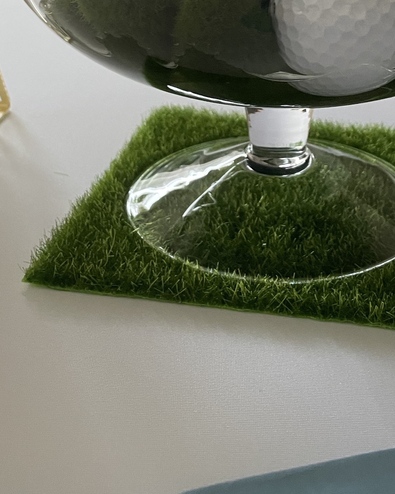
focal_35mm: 59
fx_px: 862
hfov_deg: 25.5
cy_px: -30
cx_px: 287
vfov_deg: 29.3
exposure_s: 1/50
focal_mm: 4.2
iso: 250
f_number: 1.6
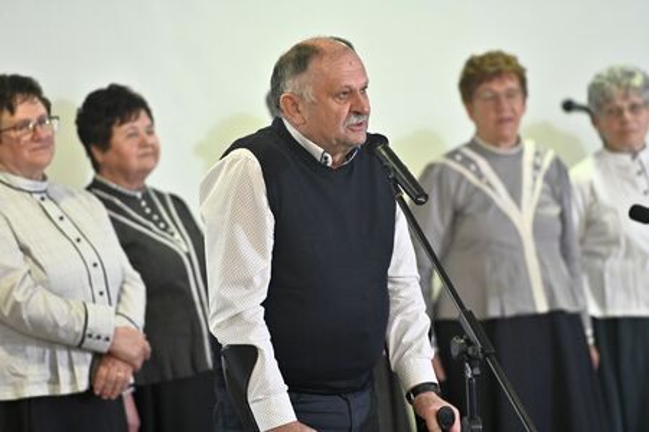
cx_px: 324
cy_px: 216
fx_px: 3605
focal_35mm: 200
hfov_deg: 10.3
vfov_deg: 6.9
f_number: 4
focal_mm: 200
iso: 2500
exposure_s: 1/250
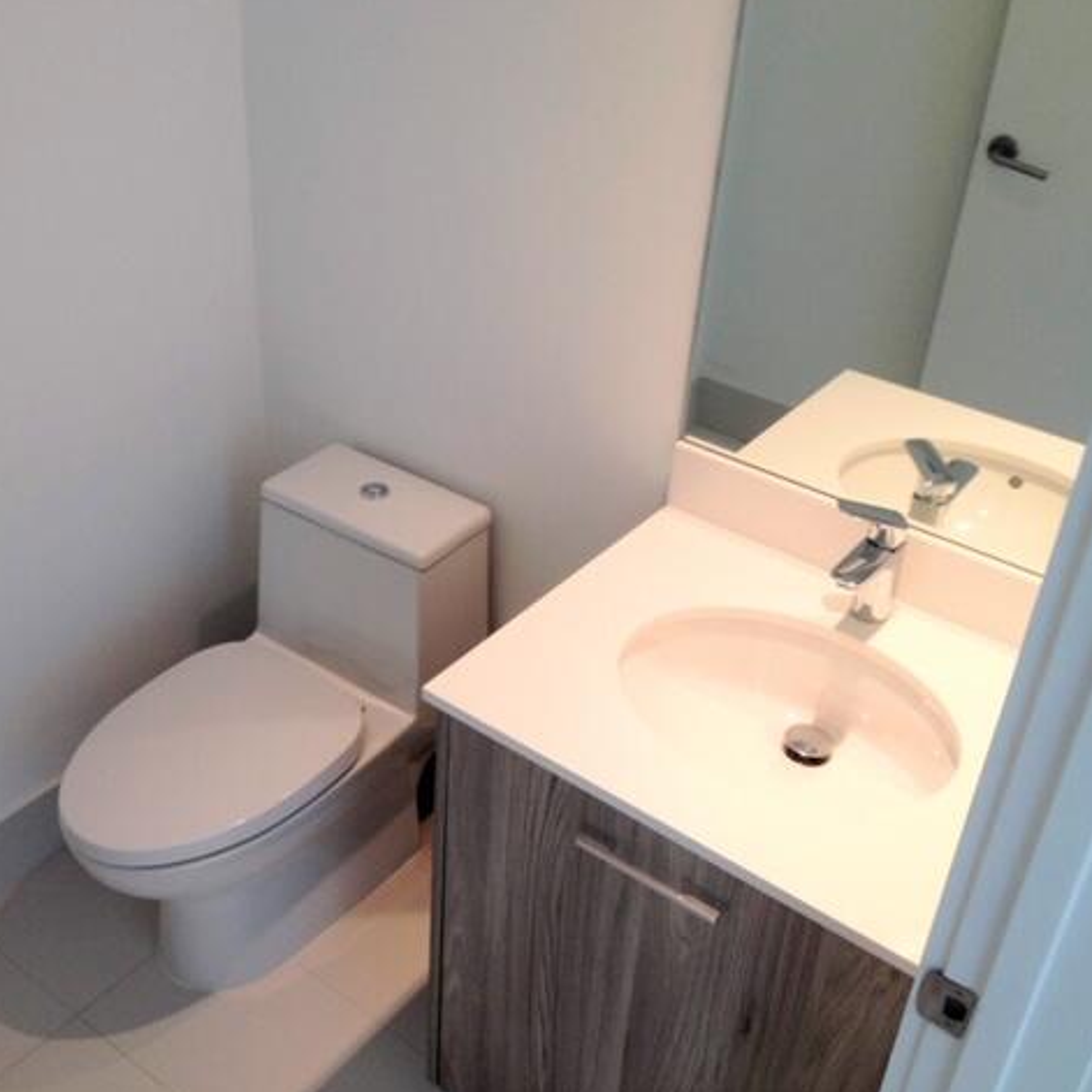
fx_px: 1499
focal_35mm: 42
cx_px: 468
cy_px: 547
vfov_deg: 40.0
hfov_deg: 39.9
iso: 50
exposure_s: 1/24
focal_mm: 4.28
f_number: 2.4
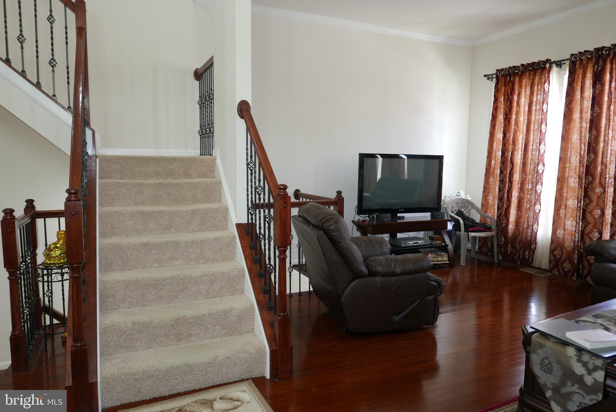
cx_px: 308
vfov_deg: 53.2
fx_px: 411
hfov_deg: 73.7
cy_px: 206
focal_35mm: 24
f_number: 1.7
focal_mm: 10.9
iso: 400
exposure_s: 1/80
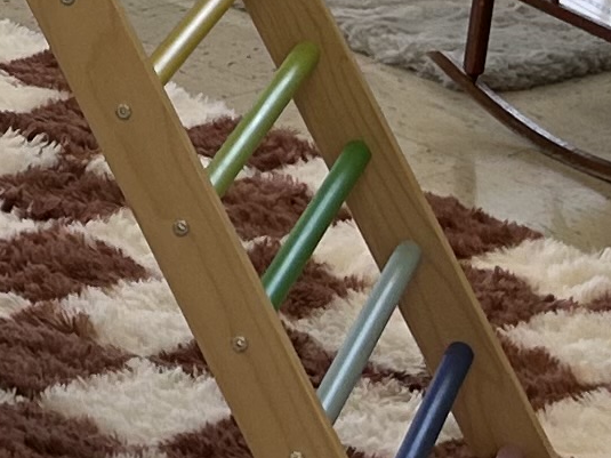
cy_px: -604
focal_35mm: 196
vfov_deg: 7.2
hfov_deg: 9.2
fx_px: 3459
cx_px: -771
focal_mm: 5.7
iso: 32
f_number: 1.5
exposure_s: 1/151
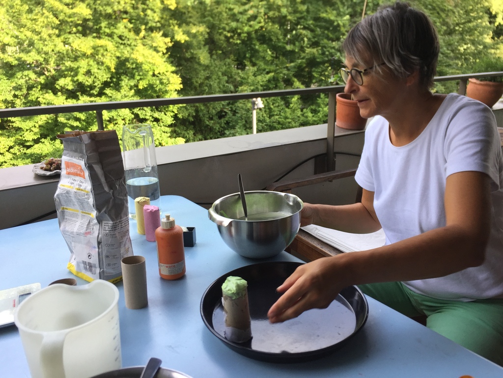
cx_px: 252
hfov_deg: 61.7
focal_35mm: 29
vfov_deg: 48.2
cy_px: 189
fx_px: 421
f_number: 2.2
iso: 40
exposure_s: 1/100
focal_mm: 4.15
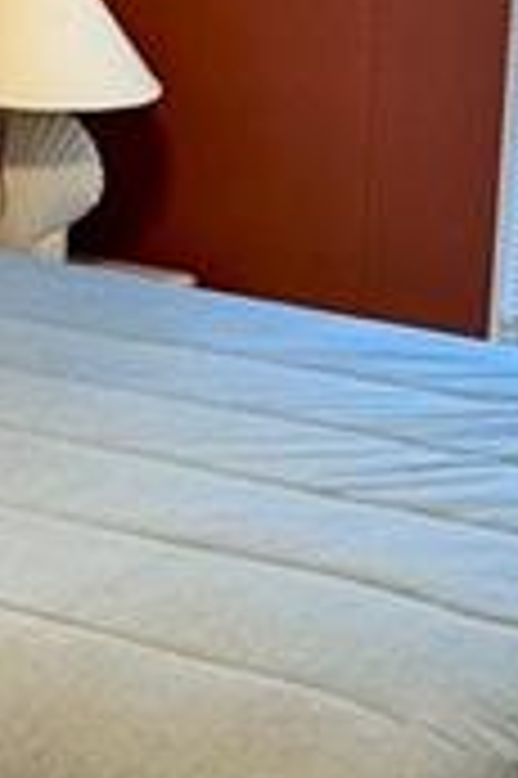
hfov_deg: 13.5
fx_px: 2184
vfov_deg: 20.1
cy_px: 540
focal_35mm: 101
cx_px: 365
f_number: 2.2
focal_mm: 2.22
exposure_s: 1/60
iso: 200
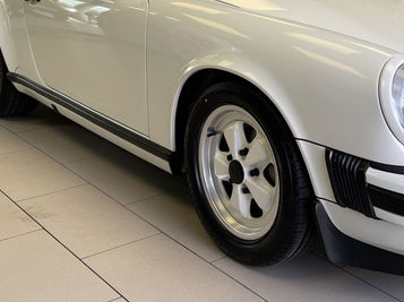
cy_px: 50
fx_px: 653
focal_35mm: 56
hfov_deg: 33.2
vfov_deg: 25.5
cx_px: 335
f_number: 1.6
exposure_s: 1/216
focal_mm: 5.1
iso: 32
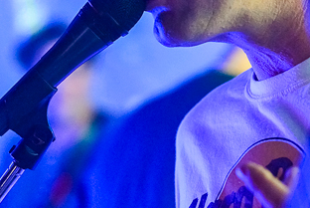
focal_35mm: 245
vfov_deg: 5.6
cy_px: 11
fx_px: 2113
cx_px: 119
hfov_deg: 8.4
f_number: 3.5
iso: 6400
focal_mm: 85
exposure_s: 1/80
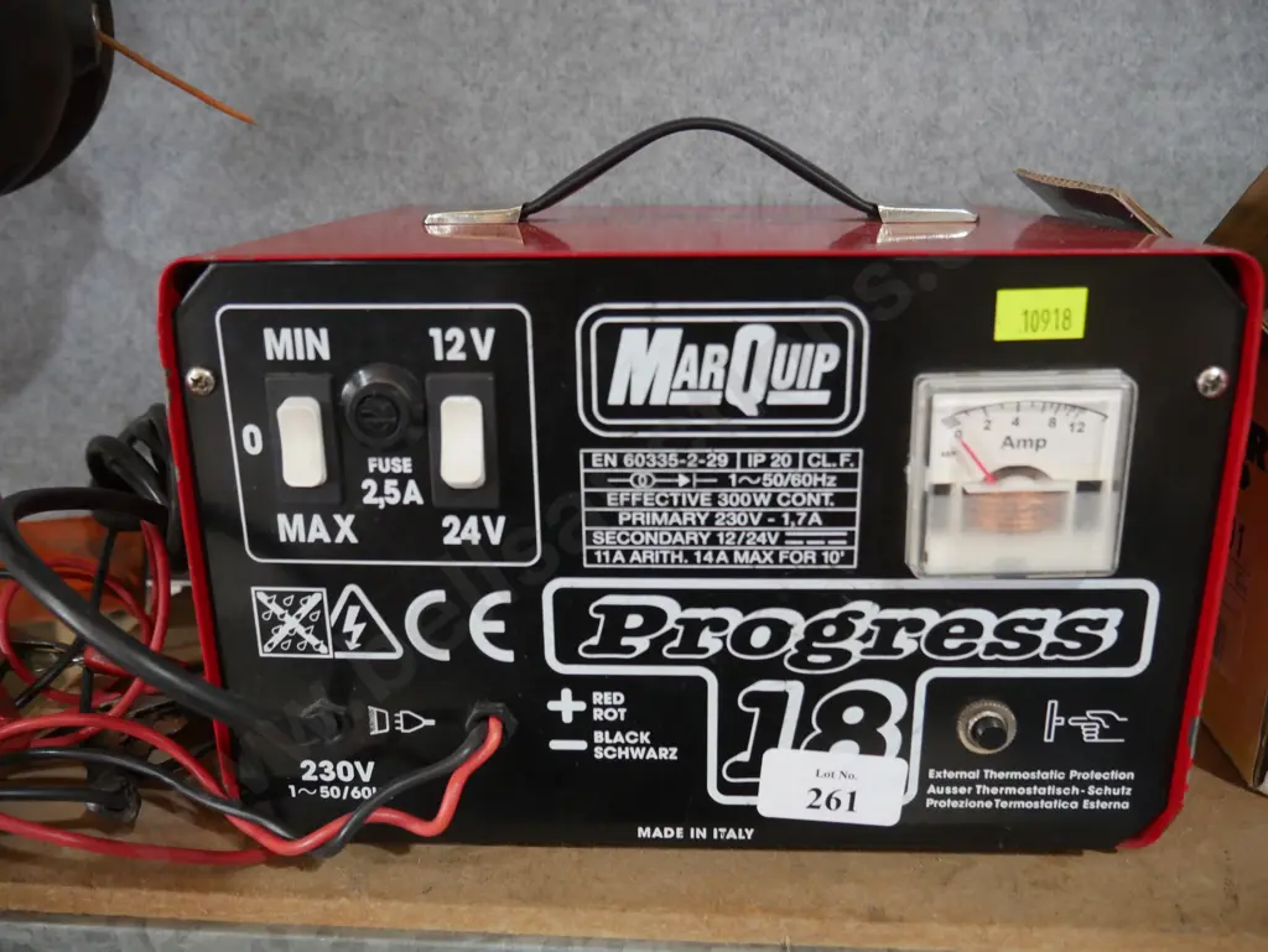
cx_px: 634
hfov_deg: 63.4
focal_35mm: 28
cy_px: 476
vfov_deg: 49.8
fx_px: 1026
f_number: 3.5
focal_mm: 14
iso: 1000
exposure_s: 1/60
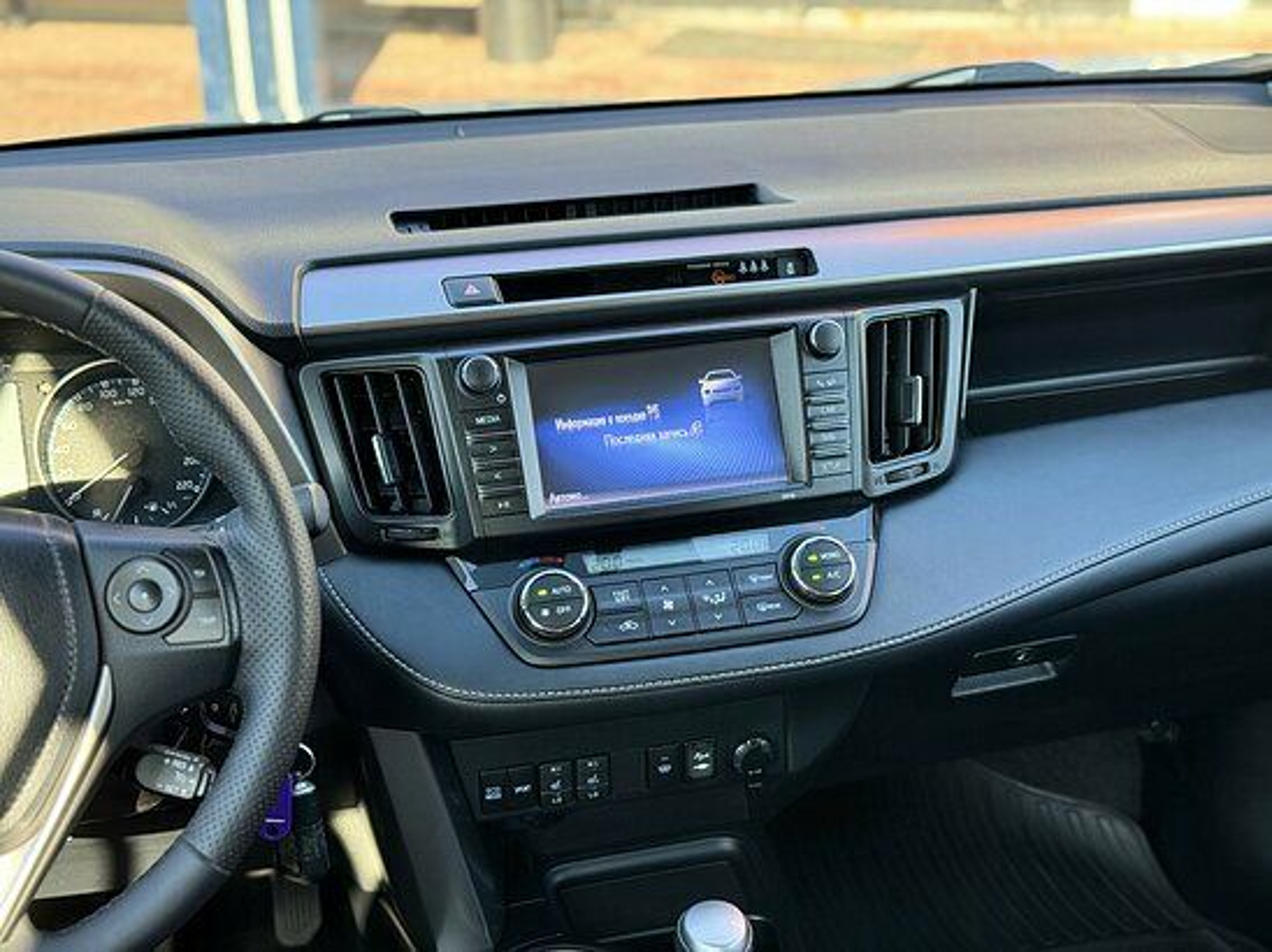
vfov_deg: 30.2
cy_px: 476
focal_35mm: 48
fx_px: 1762
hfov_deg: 39.7
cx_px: 636
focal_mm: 6.76
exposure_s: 1/171
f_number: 1.78
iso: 100
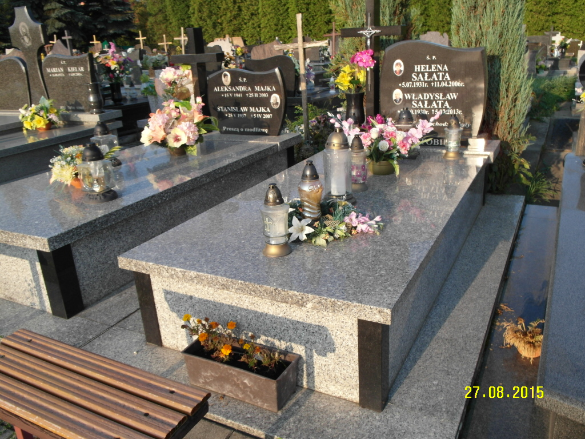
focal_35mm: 30
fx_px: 507
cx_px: 292
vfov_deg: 46.8
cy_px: 220
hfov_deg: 60.0
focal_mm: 6.5
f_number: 4.1
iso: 80
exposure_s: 1/250
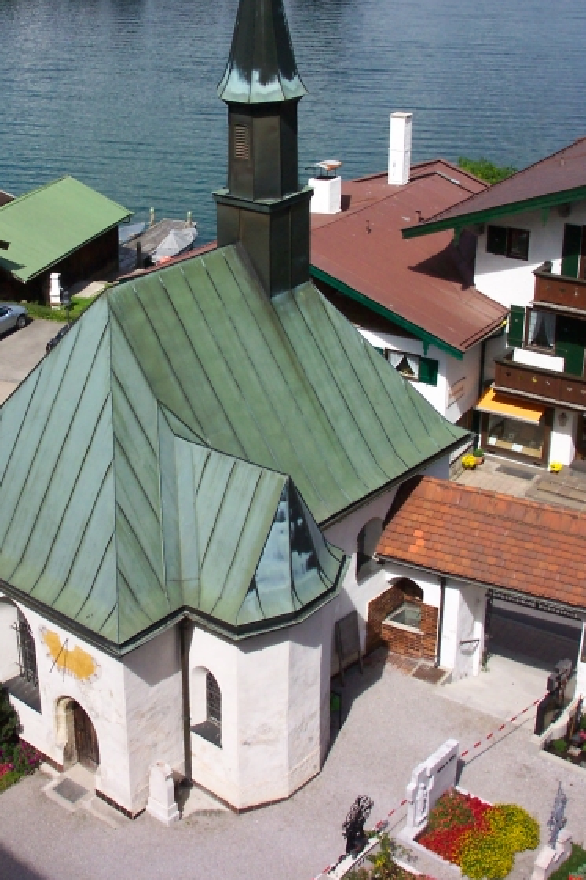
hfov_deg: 26.7
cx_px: 174
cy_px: 410
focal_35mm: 50
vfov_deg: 39.6
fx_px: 1221
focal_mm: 7.5
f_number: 9.5
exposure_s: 1/250
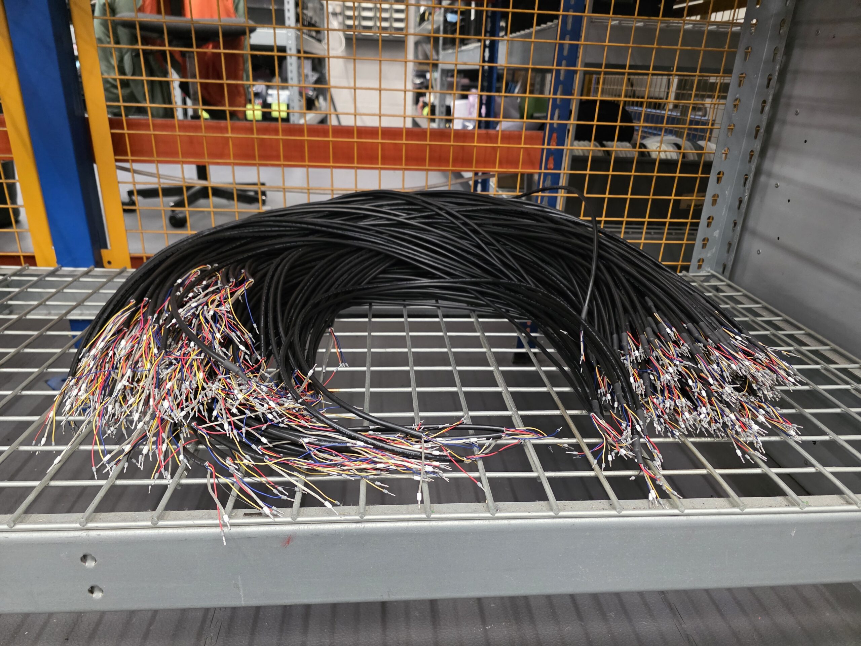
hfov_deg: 73.9
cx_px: 430
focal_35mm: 23
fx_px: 572
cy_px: 323
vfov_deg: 58.9
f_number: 1.7
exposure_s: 1/100
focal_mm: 6.3
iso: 1250
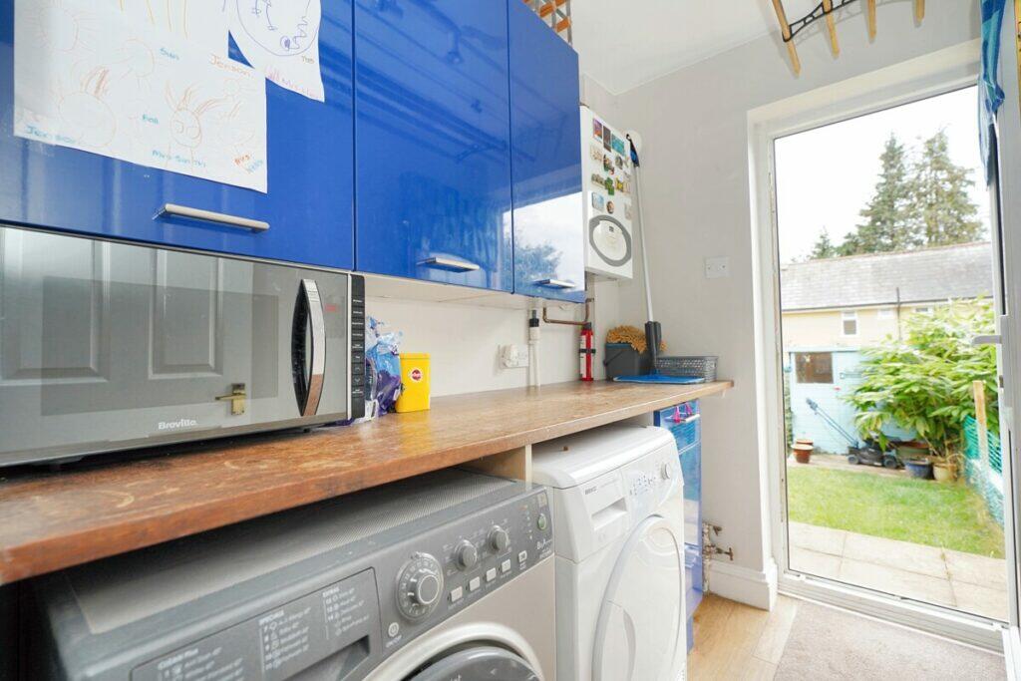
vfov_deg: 73.8
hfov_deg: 96.7
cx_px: 510
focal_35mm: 16
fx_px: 454
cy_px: 340
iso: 320
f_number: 4
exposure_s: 1/60
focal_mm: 16
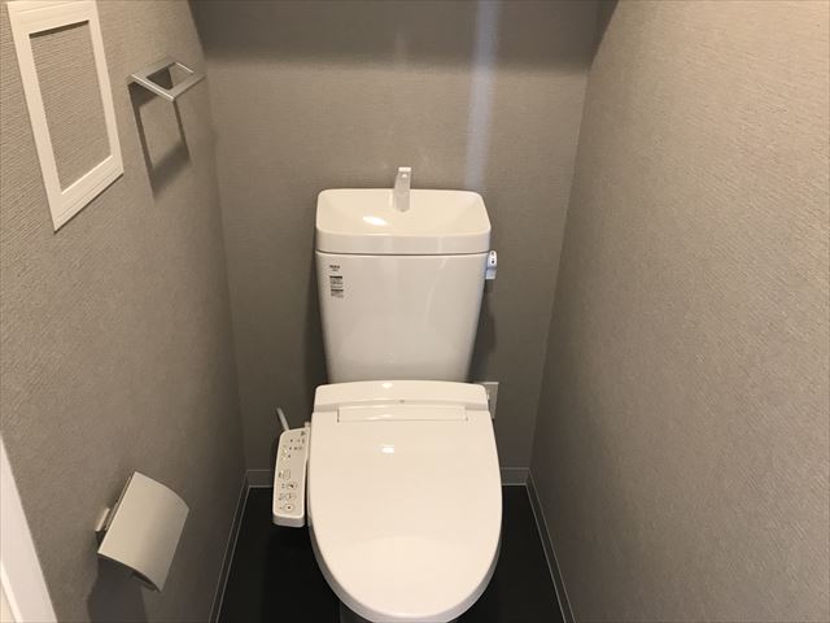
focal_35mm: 28
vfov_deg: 49.7
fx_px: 671
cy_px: 312
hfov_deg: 63.4
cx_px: 415
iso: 64
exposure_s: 1/17
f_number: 1.8
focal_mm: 3.99
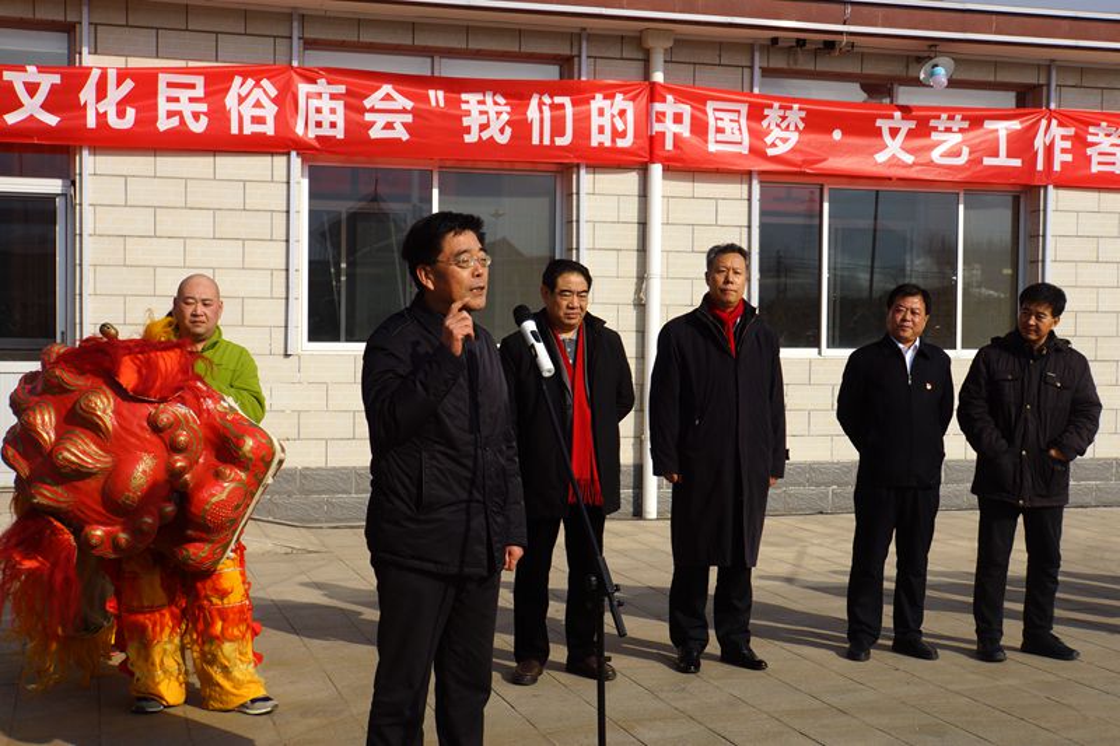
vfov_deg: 26.5
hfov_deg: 38.9
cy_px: 373
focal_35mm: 51
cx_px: 560
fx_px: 1586
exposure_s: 1/200
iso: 100
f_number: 13
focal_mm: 34
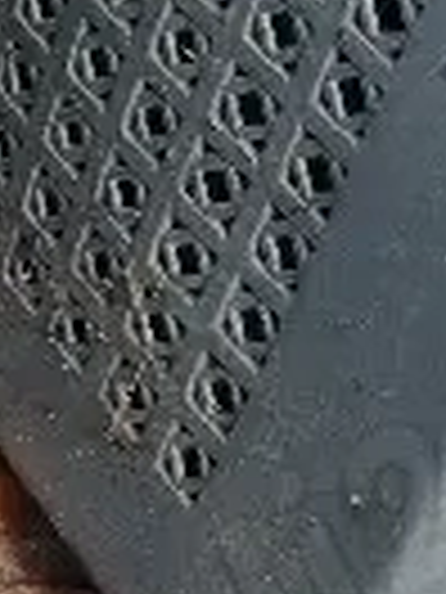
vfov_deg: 9.4
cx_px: -1685
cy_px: -572
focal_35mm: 197
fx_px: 3384
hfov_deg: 5.7
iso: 50
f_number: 1.8
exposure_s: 1/3333
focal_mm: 5.4
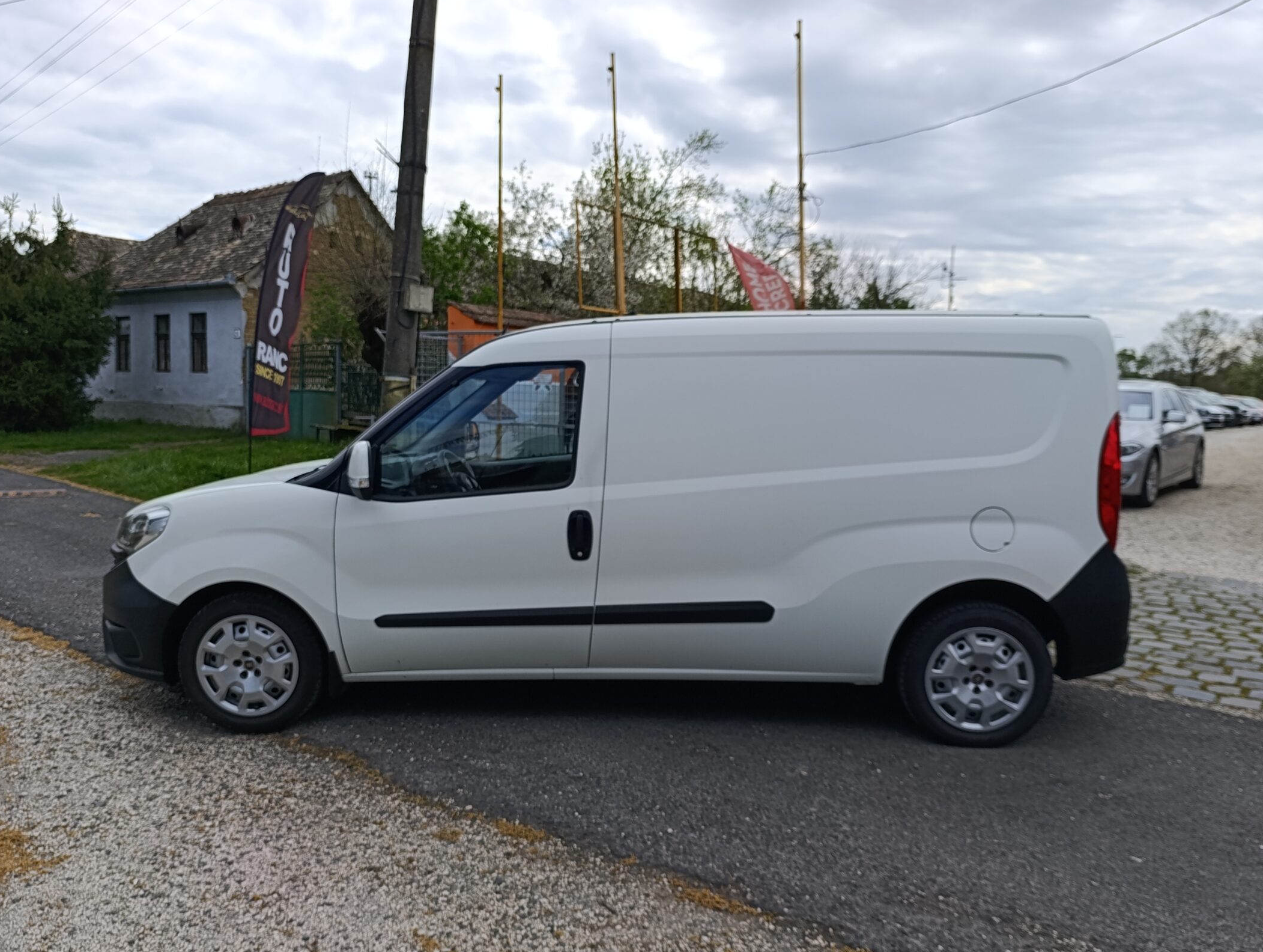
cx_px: 638
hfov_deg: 63.4
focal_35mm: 28
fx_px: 1023
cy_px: 532
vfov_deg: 49.8
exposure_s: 1/676
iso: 50
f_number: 1.6
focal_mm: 6.14
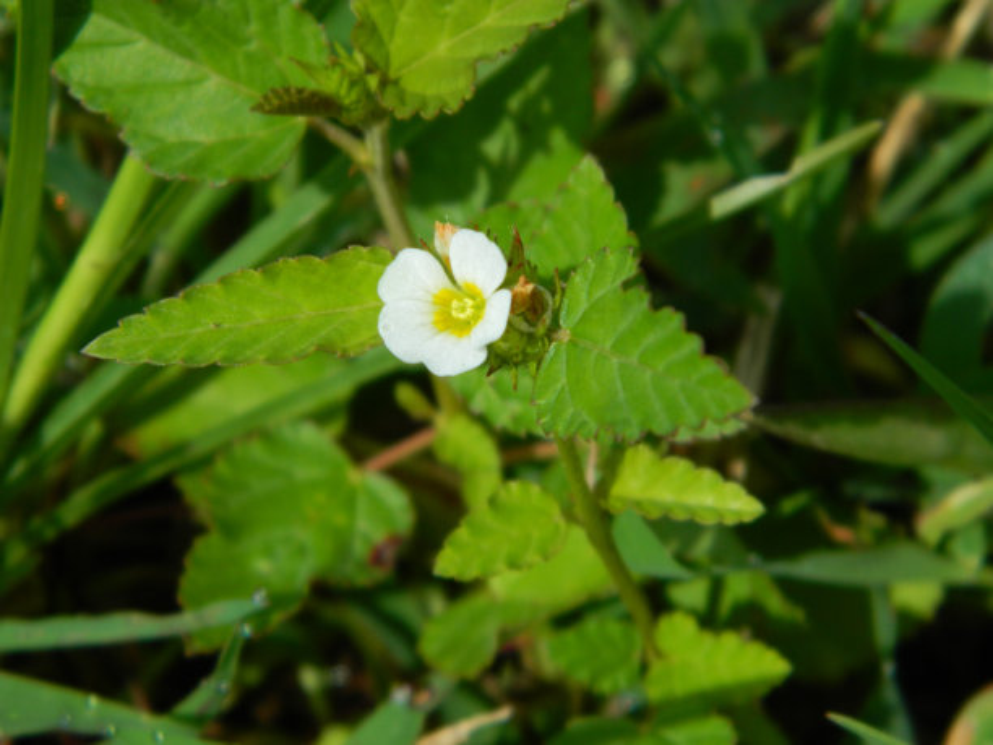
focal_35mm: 103
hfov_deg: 19.1
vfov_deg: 14.4
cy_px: 372
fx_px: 2955
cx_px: 496
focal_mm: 18.6
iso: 80
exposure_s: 1/800
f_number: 4.5
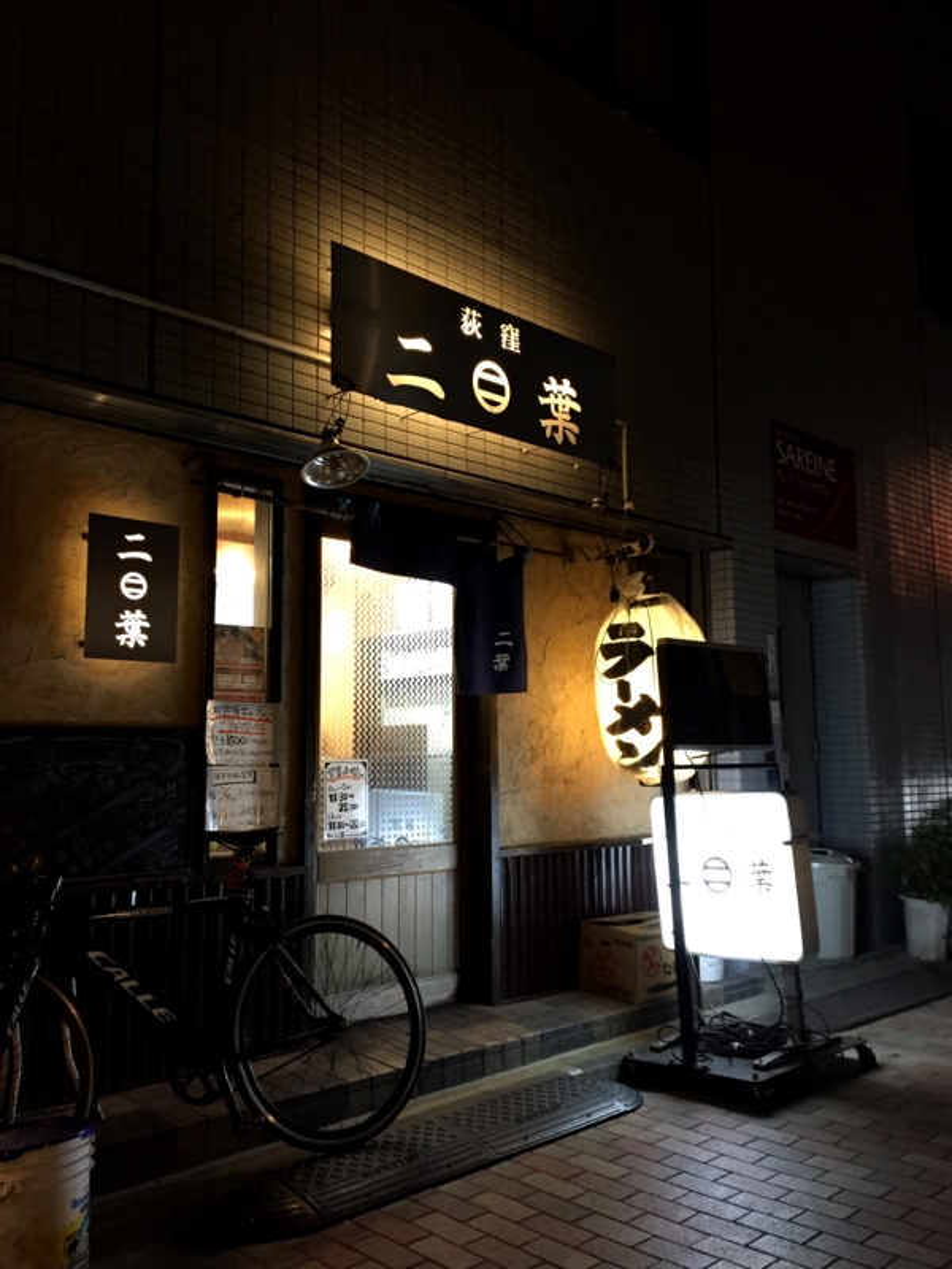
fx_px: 1063
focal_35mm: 29
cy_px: 634
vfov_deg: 61.7
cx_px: 476
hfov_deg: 48.2
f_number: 2.2
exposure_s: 1/24
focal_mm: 4.15
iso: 250
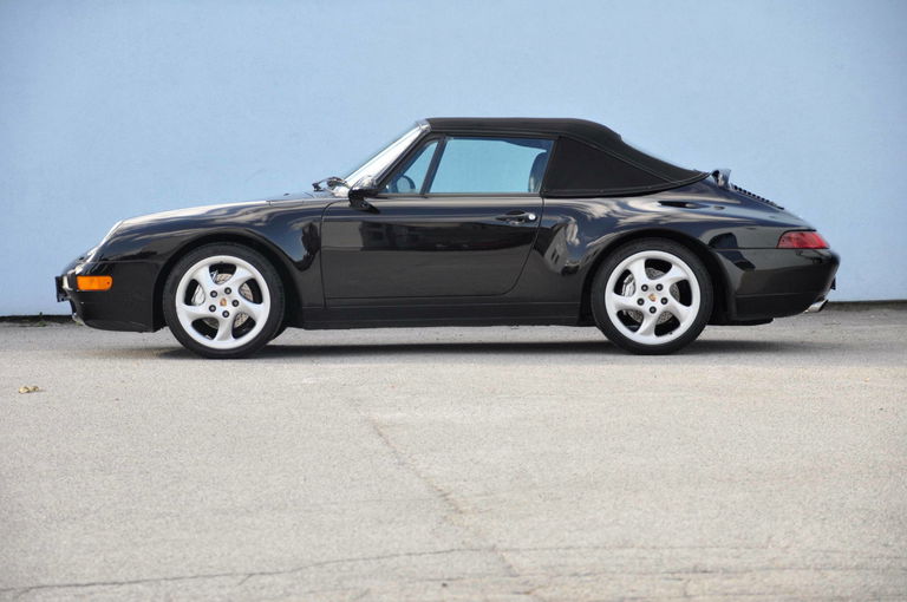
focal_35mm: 128
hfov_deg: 16.1
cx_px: 454
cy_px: 301
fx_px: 3208
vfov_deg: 10.7
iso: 500
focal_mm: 85
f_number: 5.3
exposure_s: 1/125
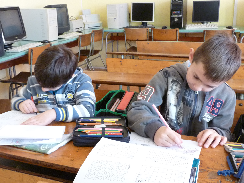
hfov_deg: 47.9
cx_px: 122
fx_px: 275
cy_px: 92
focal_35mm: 39
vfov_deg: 36.8
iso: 320
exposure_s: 1/30
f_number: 2.8
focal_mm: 4.8
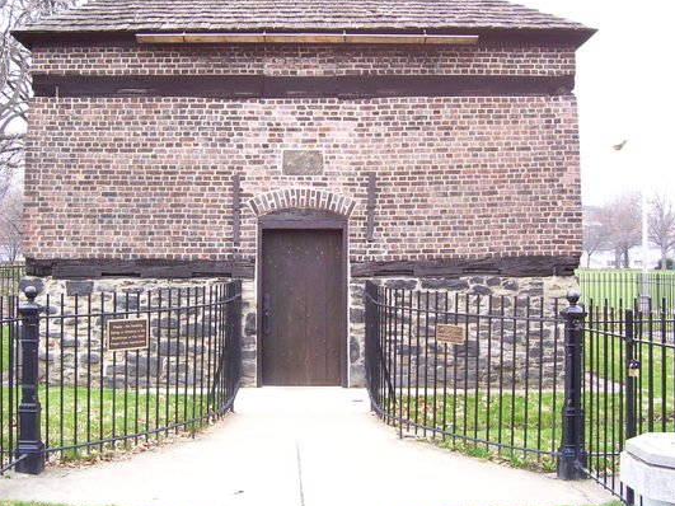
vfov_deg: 35.1
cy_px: 215
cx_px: 295
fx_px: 799
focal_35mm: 41
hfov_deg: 45.7
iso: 125
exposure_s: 1/60
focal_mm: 5.6
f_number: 2.7
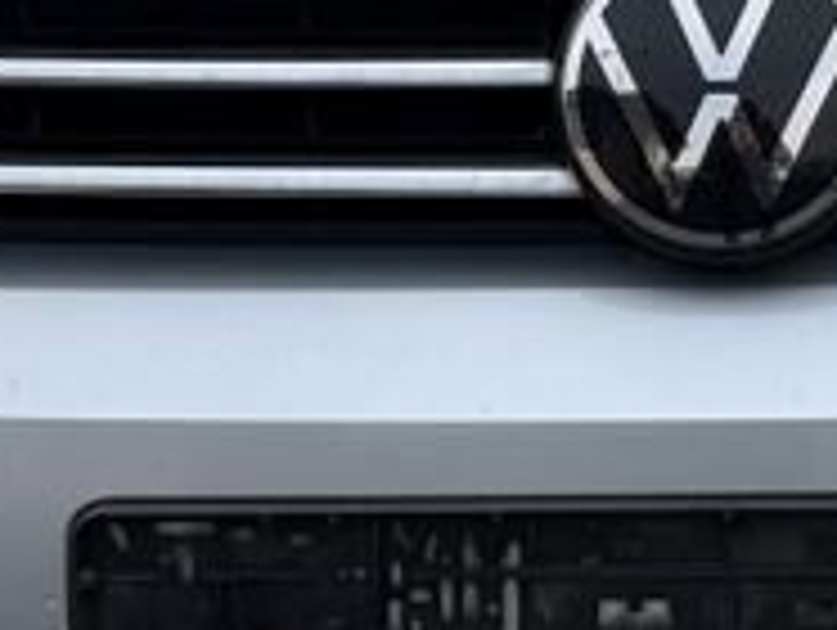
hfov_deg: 14.8
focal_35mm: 132
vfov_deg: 11.1
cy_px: -18
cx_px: 760
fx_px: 3196
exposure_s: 1/1091
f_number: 1.78
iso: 80
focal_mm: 6.76
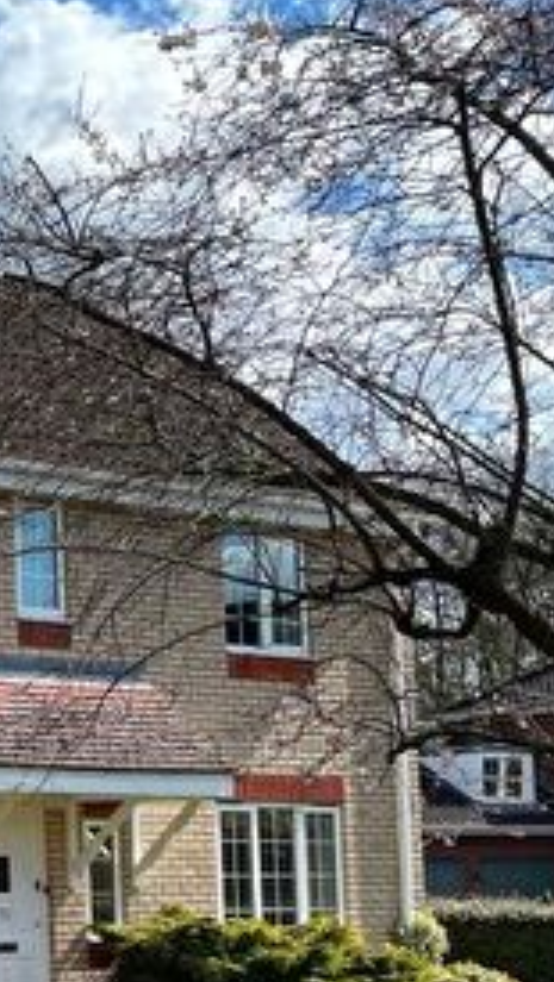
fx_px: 1877
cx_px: -683
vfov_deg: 28.8
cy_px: 752
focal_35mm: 72
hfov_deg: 13.4
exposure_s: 1/2817
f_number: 1.6
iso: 32
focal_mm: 4.2
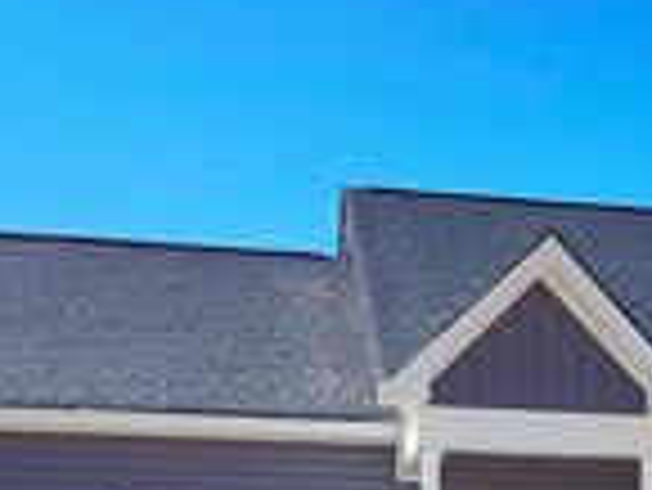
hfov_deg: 21.8
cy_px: 600
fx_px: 1621
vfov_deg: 16.4
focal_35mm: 86
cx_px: 679
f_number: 1.6
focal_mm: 5.1
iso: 32
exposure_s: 1/3333
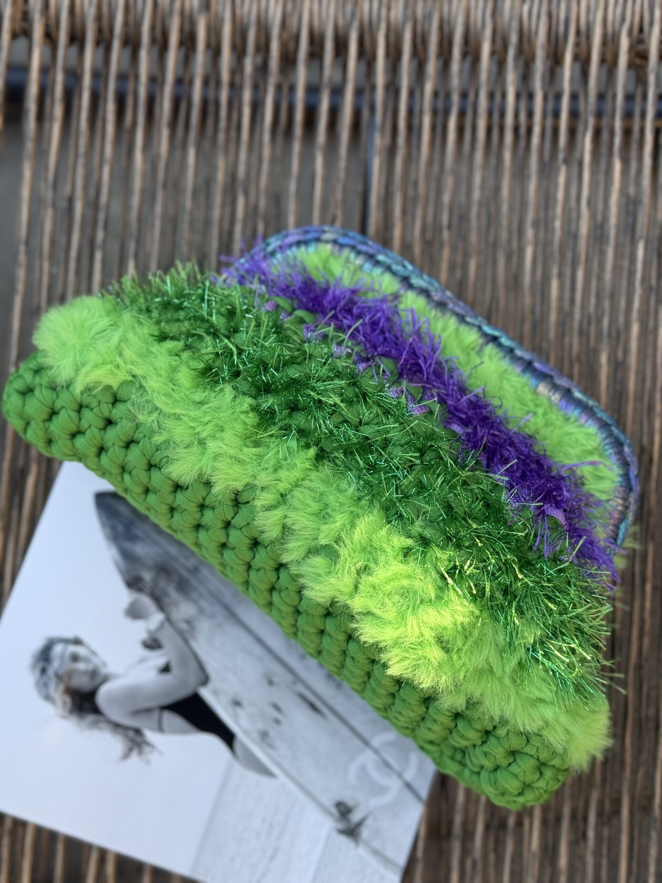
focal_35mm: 48
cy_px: 442
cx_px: 331
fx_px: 1224
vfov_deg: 39.7
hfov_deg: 30.3
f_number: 1.78
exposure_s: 1/447
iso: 80
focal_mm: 6.76
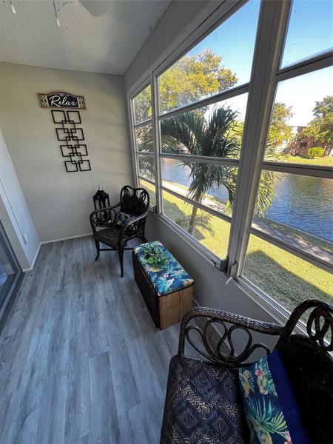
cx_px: 166
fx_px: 167
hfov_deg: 89.9
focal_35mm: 13
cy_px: 222
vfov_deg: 106.2
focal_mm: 1.57
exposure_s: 1/99
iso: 40
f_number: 1.8
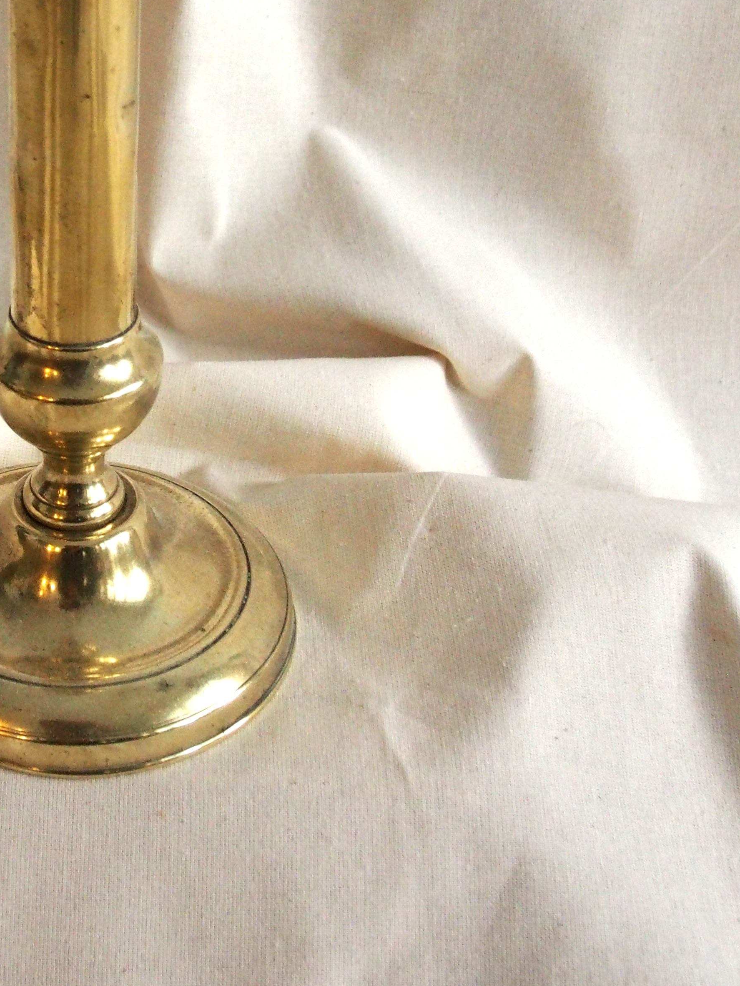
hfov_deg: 19.6
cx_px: 91
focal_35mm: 74
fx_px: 2109
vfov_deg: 26.0
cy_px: 237
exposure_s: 1/50
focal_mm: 19
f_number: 4.4
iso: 1600
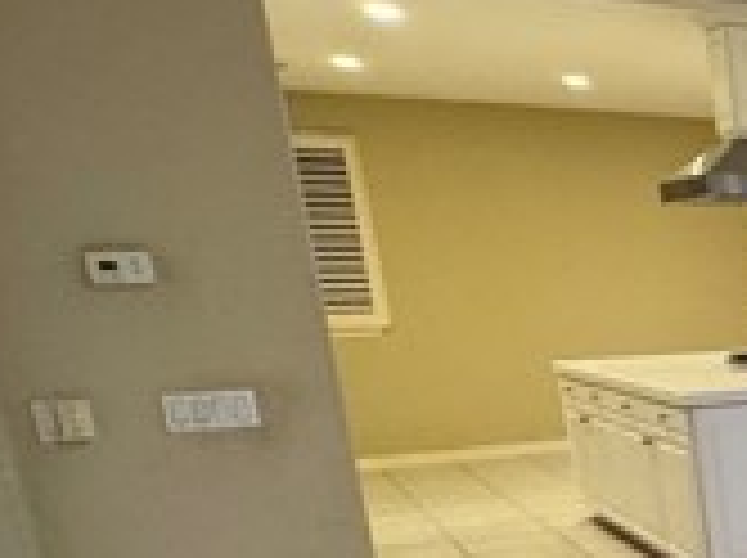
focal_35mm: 54
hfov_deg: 22.4
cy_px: 531
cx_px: 1318
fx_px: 1164
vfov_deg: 25.9
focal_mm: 2.22
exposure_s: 1/60
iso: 400
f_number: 2.2
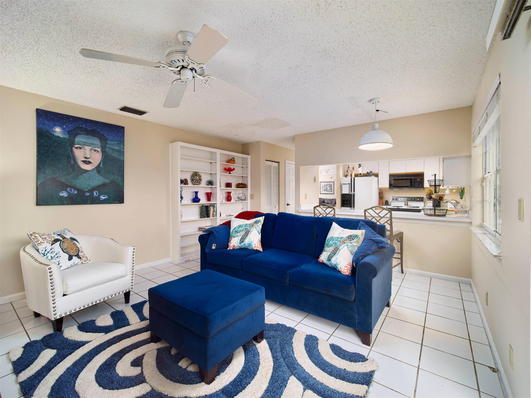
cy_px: 199
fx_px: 215
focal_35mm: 14
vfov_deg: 85.7
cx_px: 266
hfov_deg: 102.0
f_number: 5.6
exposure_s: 1/250
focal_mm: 7
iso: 100
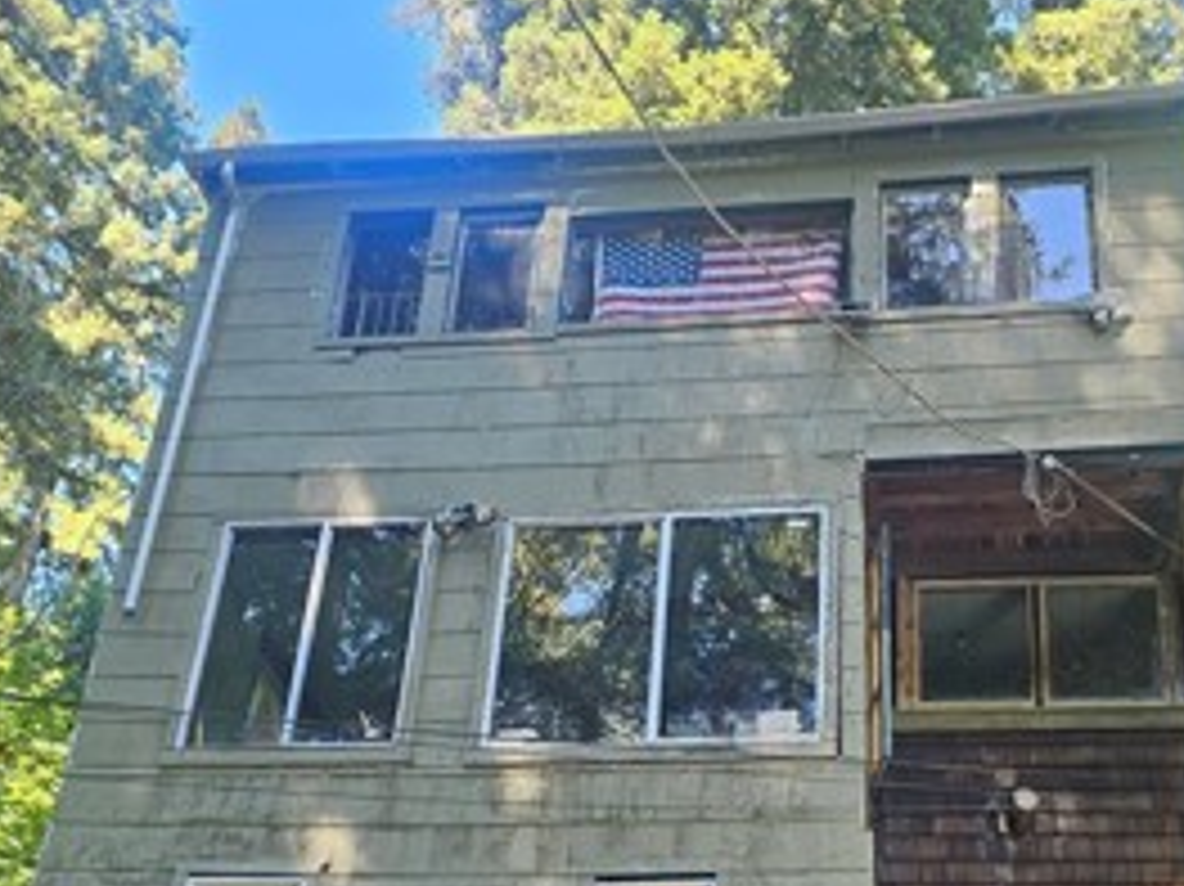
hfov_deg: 34.2
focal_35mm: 56
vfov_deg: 25.7
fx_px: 1915
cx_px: 729
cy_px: 702
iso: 64
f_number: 1.7
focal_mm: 6.3
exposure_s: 1/120
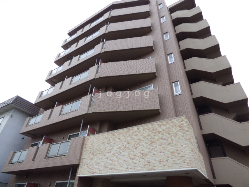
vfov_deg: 66.0
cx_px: 124
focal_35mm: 20
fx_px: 144
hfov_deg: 81.7
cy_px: 94
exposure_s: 1/500
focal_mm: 3.58
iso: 100
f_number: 2.8
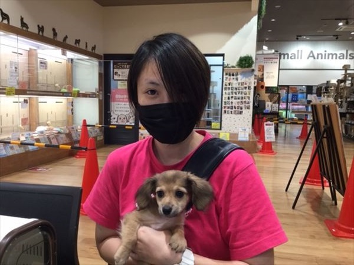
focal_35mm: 31
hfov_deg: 58.4
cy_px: 132
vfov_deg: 45.4
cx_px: 177
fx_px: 317
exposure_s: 1/30
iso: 64
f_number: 2.4
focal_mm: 3.3
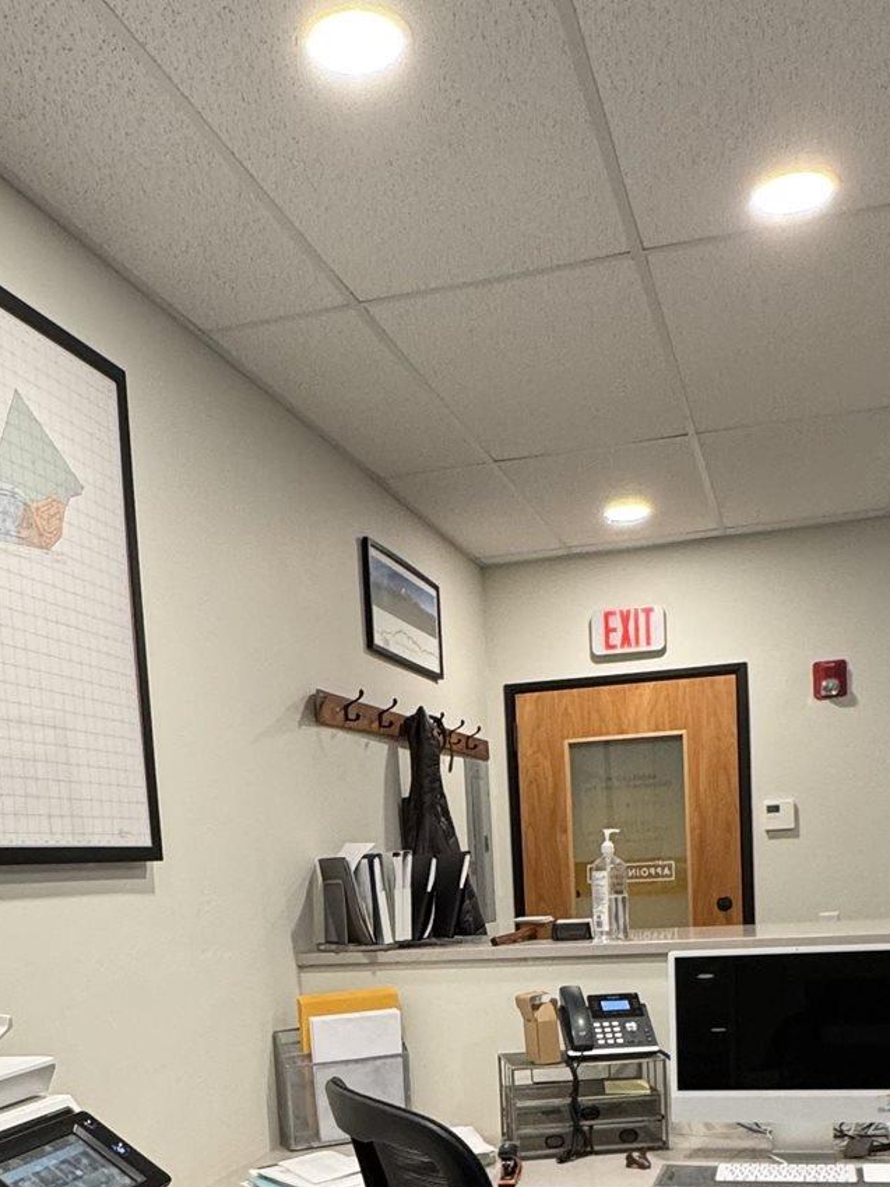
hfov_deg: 37.7
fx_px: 1302
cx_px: 442
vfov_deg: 45.9
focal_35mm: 38
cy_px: 984
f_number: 2.2
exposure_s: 1/60
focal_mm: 2.22
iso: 200
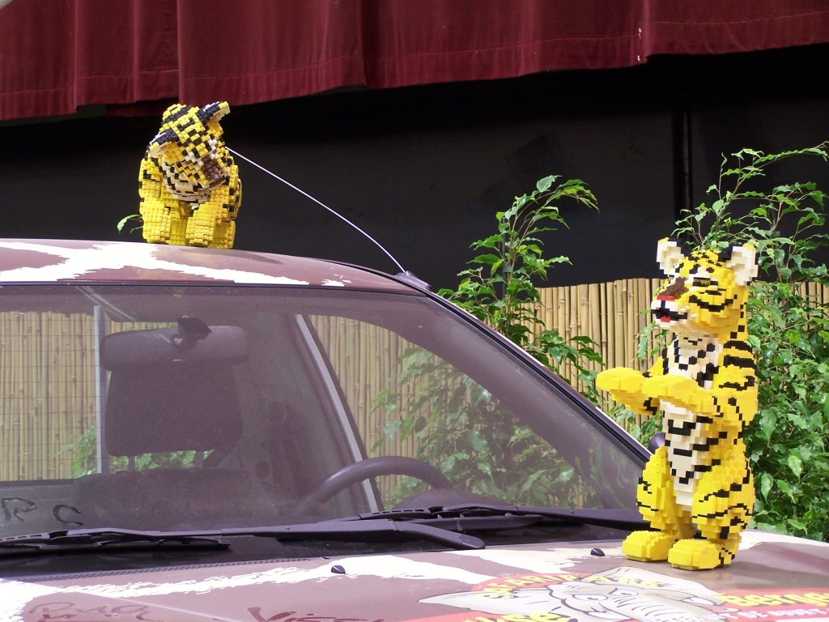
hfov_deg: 18.7
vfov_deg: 14.1
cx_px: 414
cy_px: 311
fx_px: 2515
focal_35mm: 105
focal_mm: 17.5
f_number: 3.2
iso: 80
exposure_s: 1/2
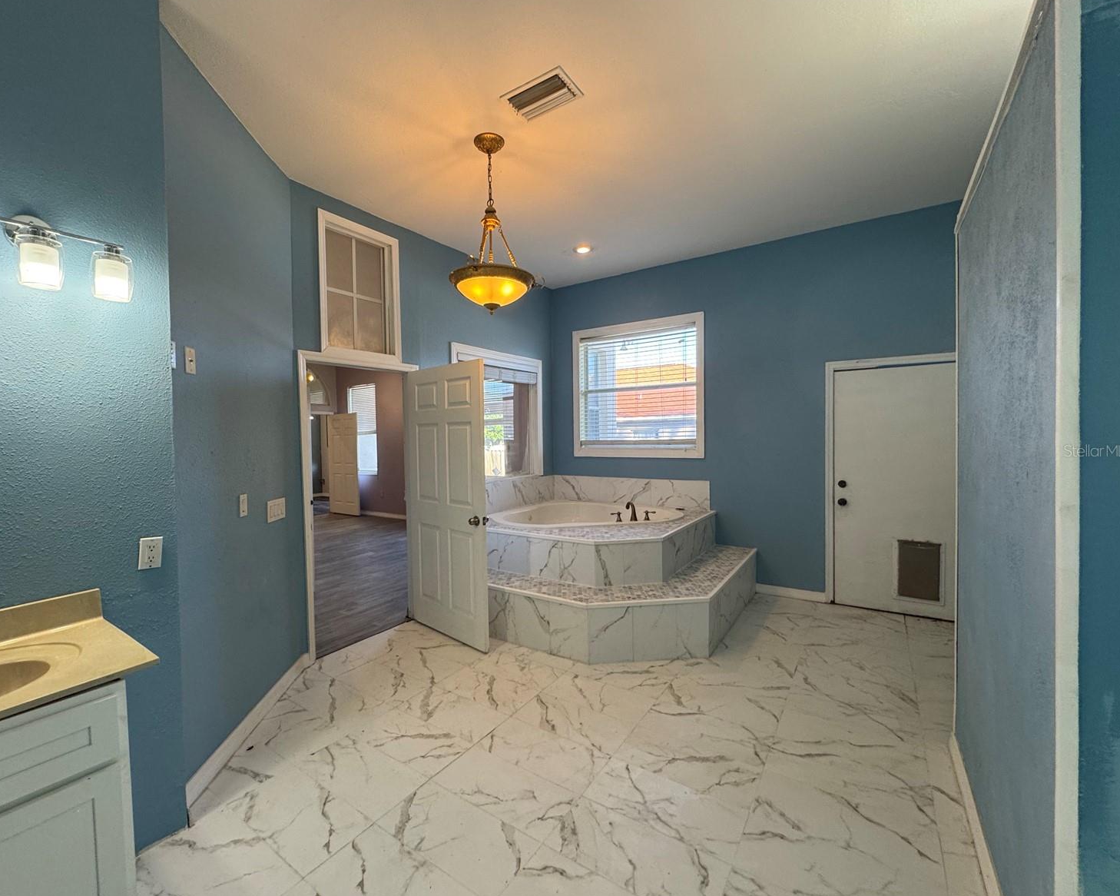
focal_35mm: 15
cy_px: 450
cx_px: 522
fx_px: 497
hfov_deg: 96.7
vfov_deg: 84.0
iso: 160
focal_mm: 2.22
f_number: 2.2
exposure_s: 1/120
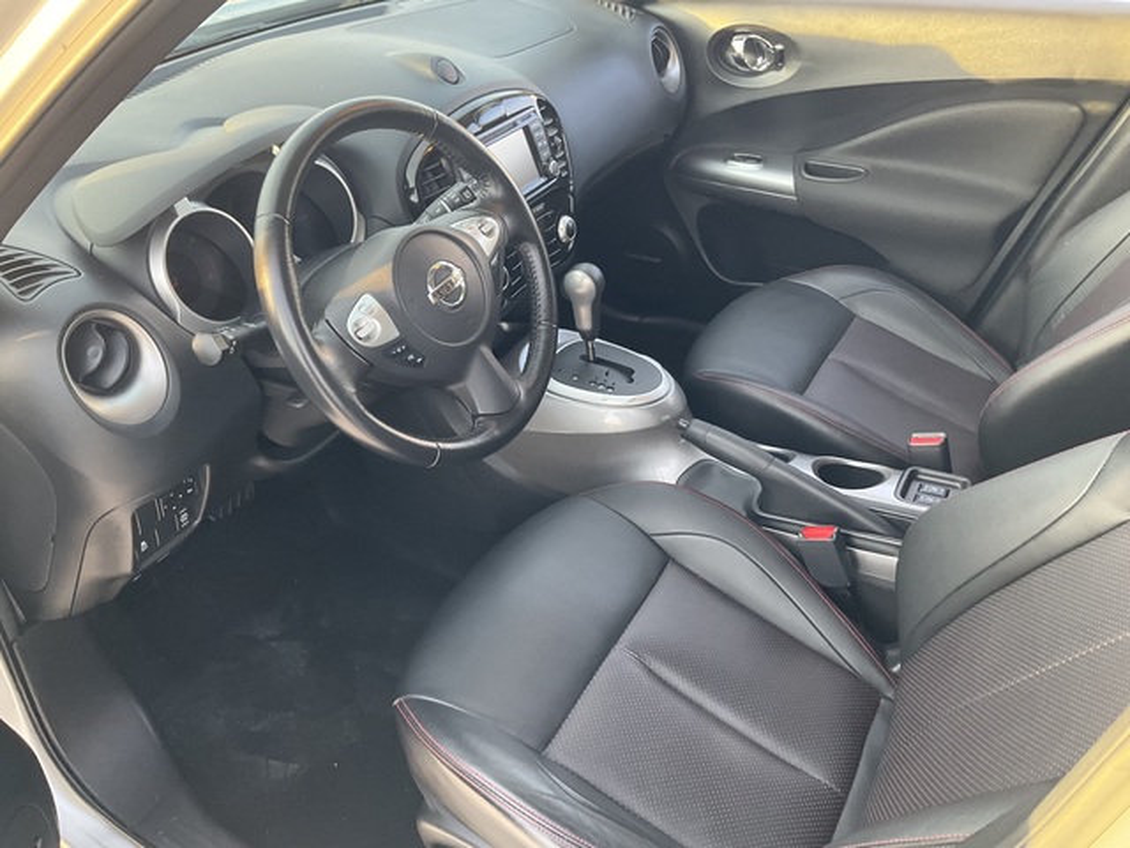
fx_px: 947
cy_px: 424
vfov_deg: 48.2
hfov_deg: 61.7
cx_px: 565
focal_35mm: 29
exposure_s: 1/60
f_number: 1.8
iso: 80
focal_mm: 3
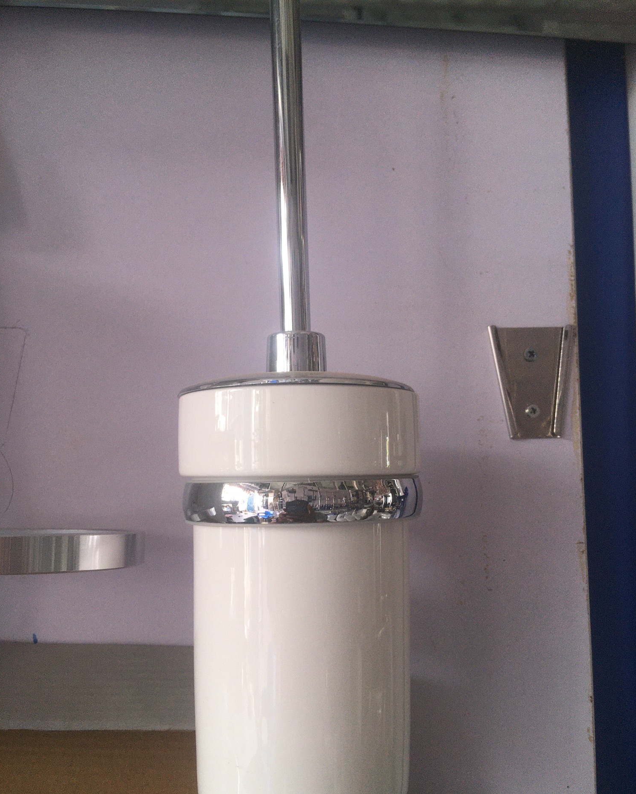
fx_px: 729
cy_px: 434
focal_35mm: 31
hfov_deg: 47.1
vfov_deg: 57.1
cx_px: 324
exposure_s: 1/117
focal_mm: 4.15
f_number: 2.2
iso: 25
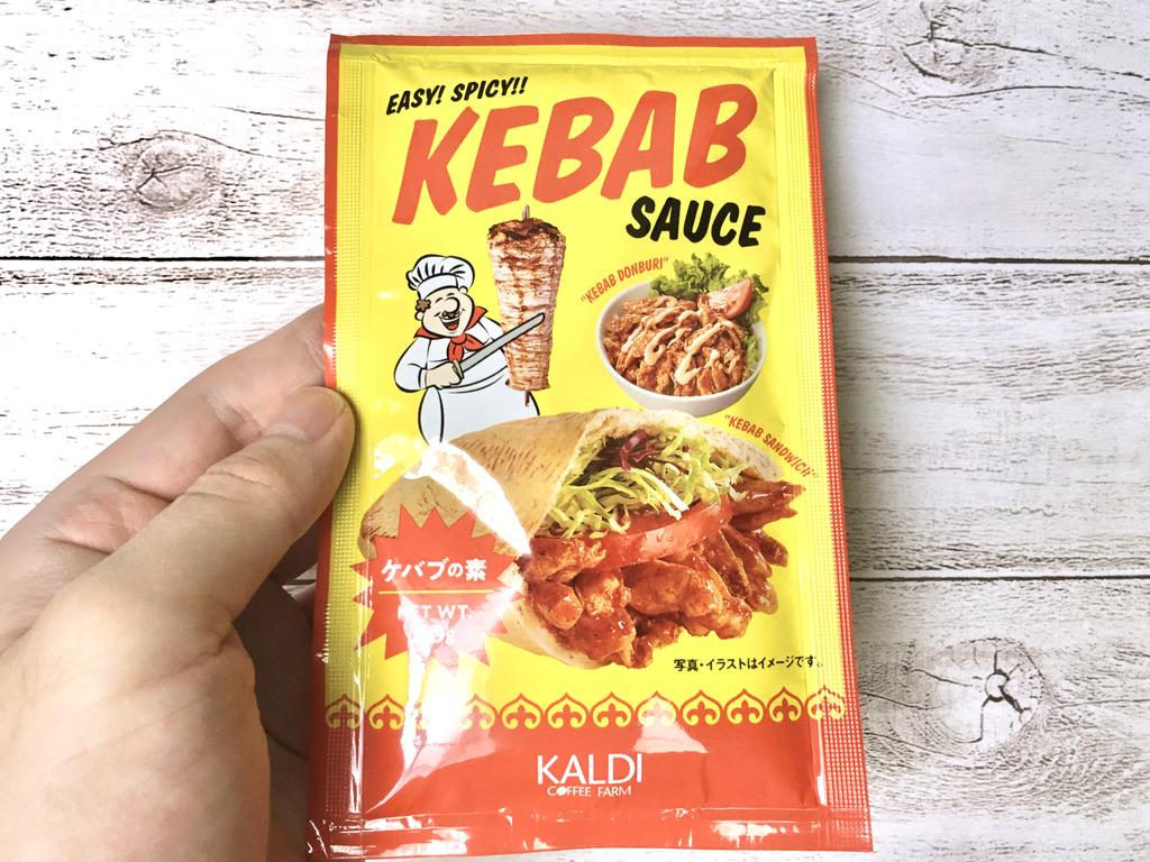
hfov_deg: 61.7
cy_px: 431
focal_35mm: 29
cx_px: 575
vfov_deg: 48.2
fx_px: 963
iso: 100
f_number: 2.2
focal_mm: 4.15
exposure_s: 1/30
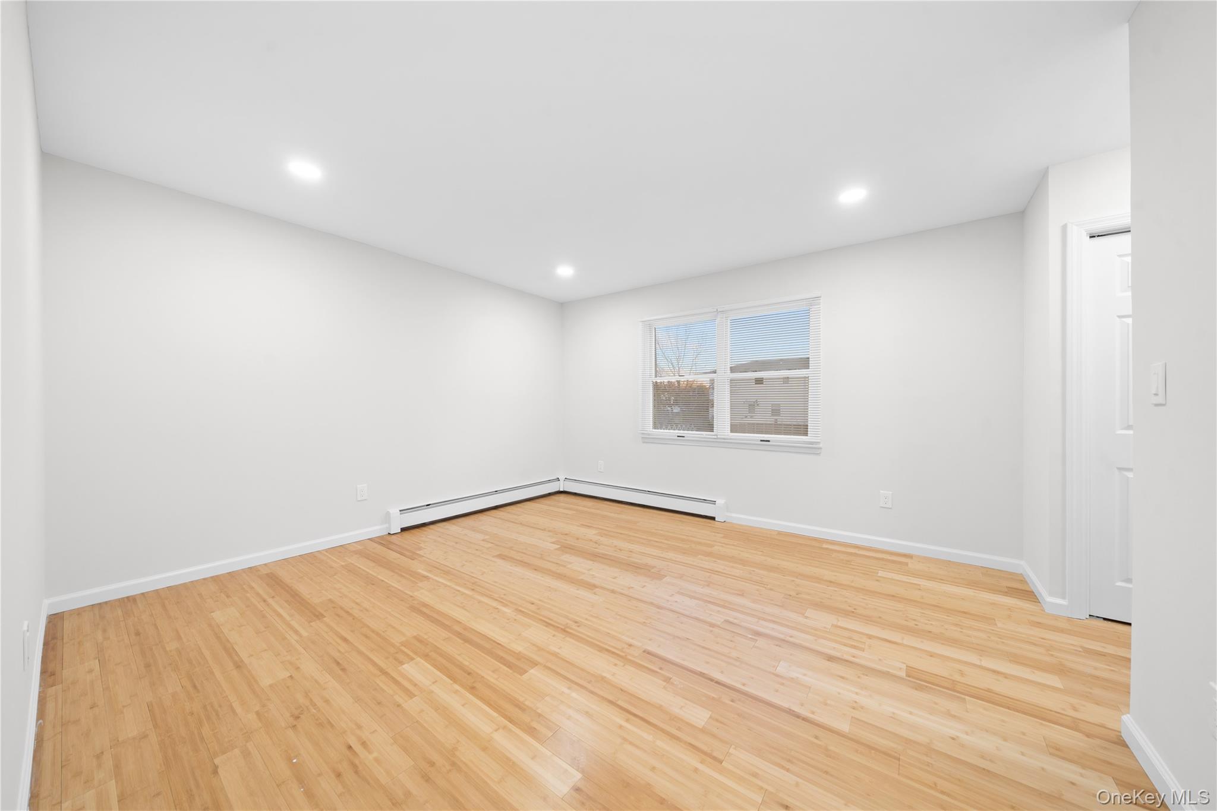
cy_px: 406
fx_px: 406
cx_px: 608
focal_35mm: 12
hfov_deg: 112.6
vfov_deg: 90.0
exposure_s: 1/2.5
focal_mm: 12
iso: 250
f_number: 8
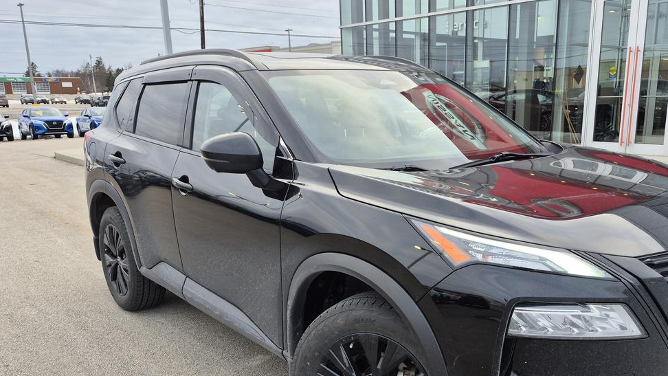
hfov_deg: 58.9
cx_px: 410
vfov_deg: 35.2
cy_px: 262
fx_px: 585
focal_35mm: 33
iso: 25
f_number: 1.8
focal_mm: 5.4
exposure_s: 1/180
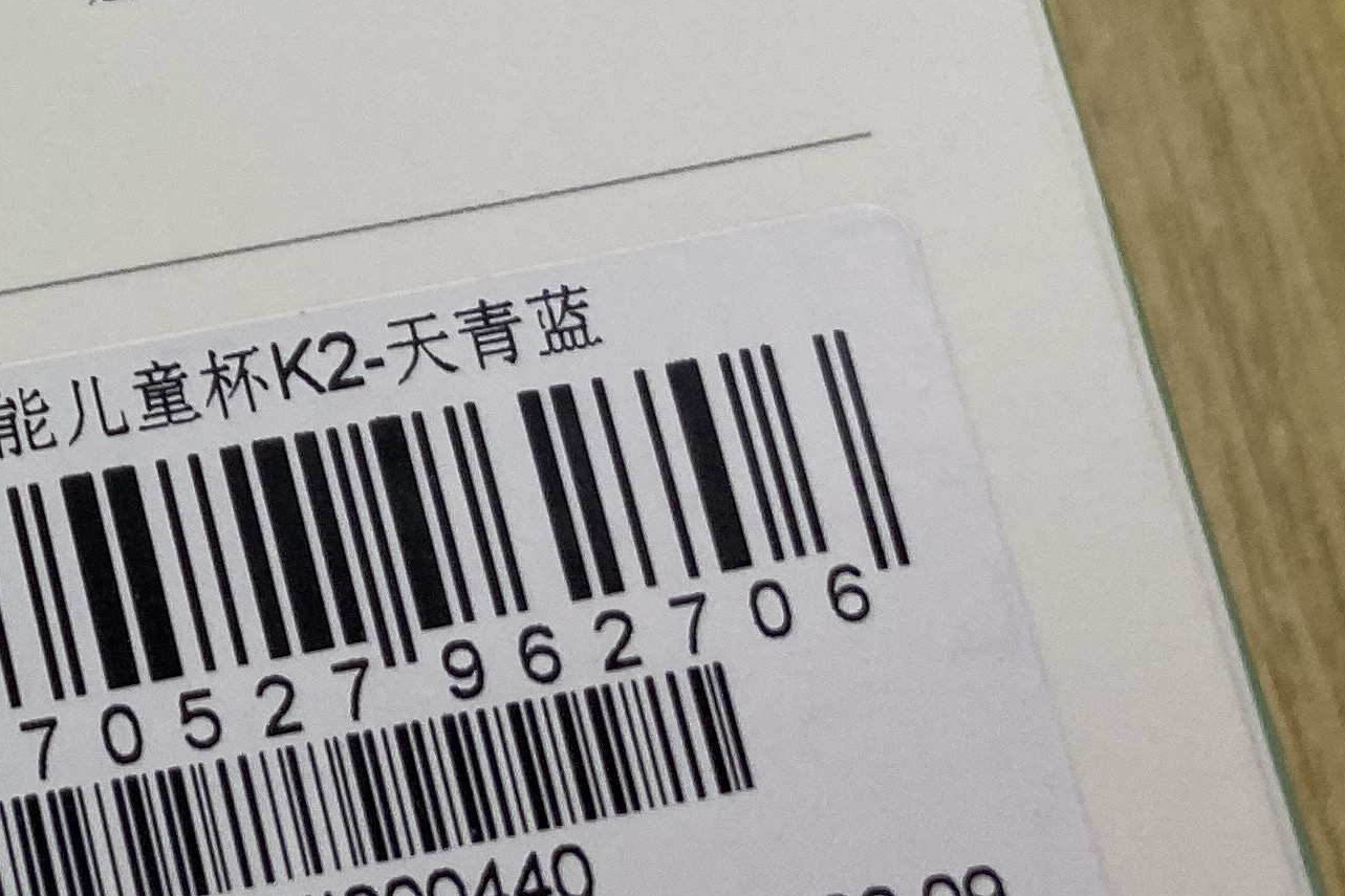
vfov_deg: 15.6
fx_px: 3175
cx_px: -501
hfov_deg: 21.2
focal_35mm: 85
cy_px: -121
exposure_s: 1/50
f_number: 1.8
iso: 80
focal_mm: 4.25
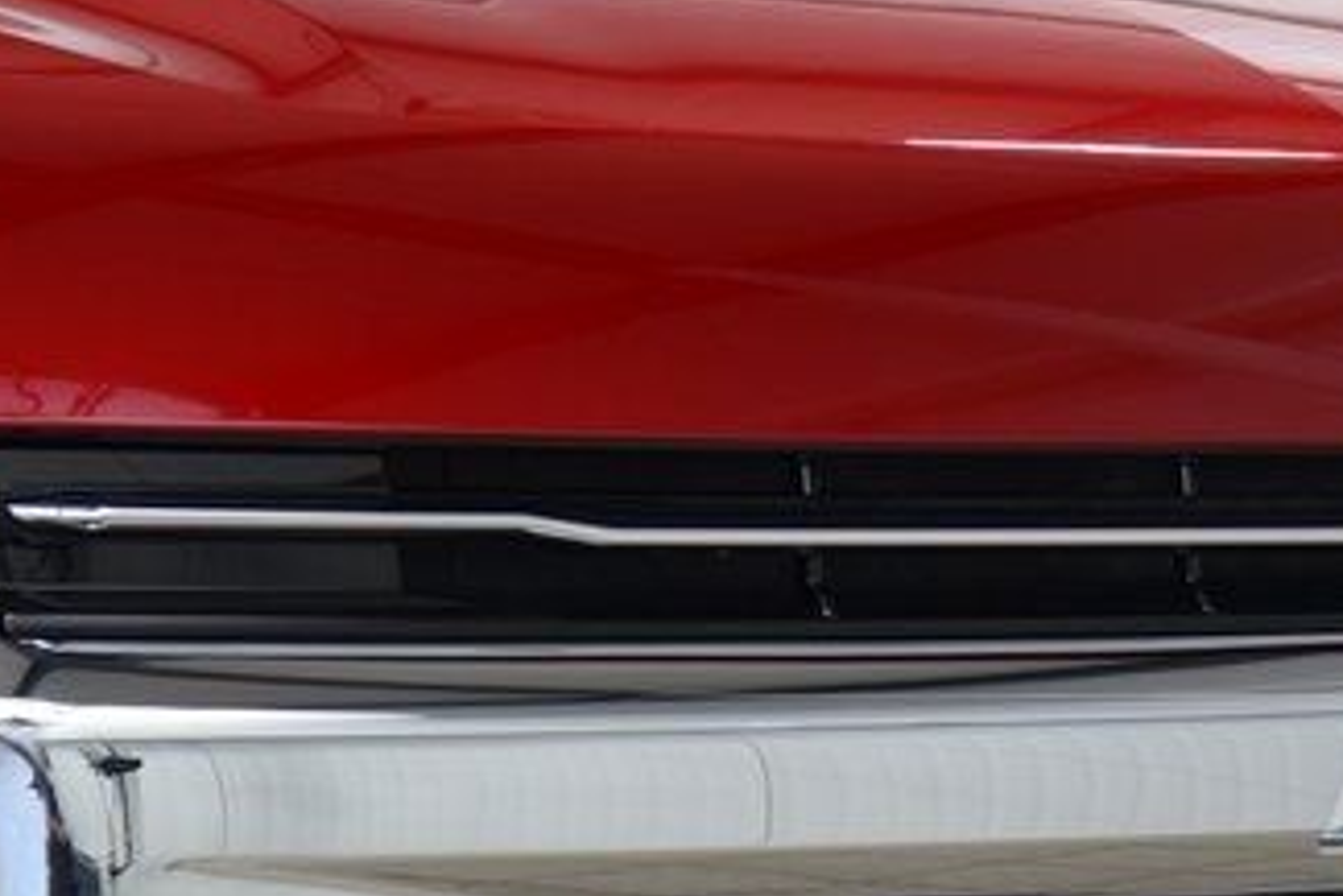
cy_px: 770
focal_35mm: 207
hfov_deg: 9.9
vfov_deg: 6.6
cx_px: 1269
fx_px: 7725
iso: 1100
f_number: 7.1
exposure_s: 1/30
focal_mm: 70
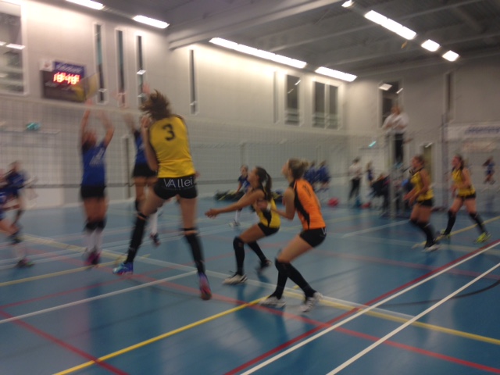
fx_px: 477
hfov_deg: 55.4
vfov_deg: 42.9
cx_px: 250
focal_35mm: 33
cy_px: 188
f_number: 2.4
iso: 50
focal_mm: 4.12
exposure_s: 1/24
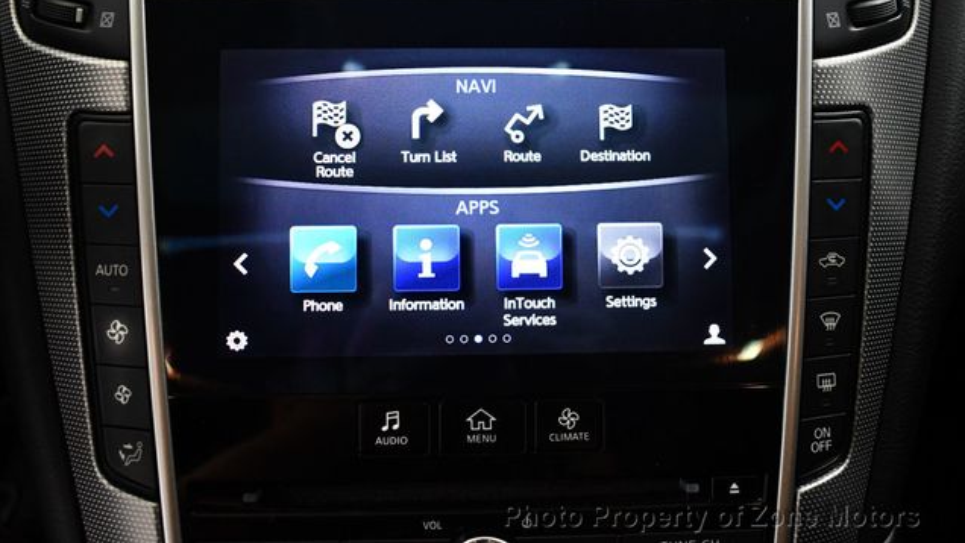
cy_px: 220
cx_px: 484
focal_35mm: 38
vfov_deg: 31.1
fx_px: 973
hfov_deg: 52.8
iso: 1600
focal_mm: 18
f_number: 3.5
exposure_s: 1/125
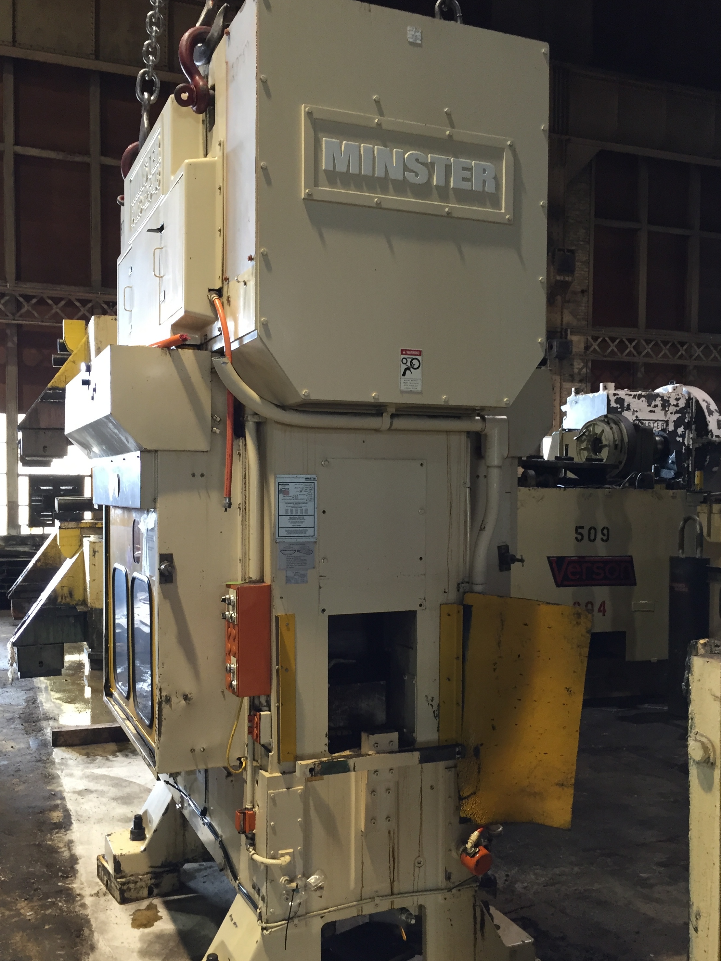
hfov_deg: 44.1
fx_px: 889
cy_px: 517
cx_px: 330
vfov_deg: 56.7
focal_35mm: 32
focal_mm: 4.15
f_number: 2.2
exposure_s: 1/30
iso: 100
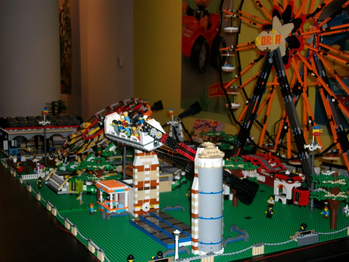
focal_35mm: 50
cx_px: 174
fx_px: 504
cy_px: 131
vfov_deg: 29.1
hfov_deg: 38.2
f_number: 3.6
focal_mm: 8.8
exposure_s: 1/63.2
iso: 125
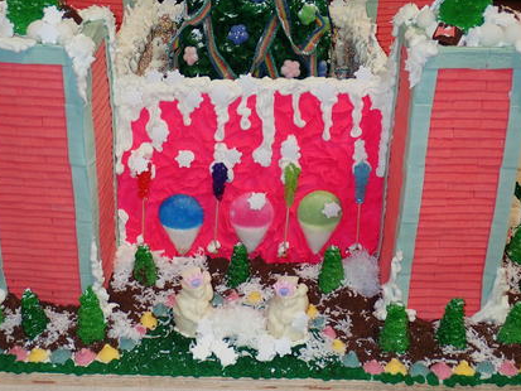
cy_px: 192
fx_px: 783
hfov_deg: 36.8
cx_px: 236
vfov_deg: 28.0
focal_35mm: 52
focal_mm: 7.9
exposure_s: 1/40
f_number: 2.9
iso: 200
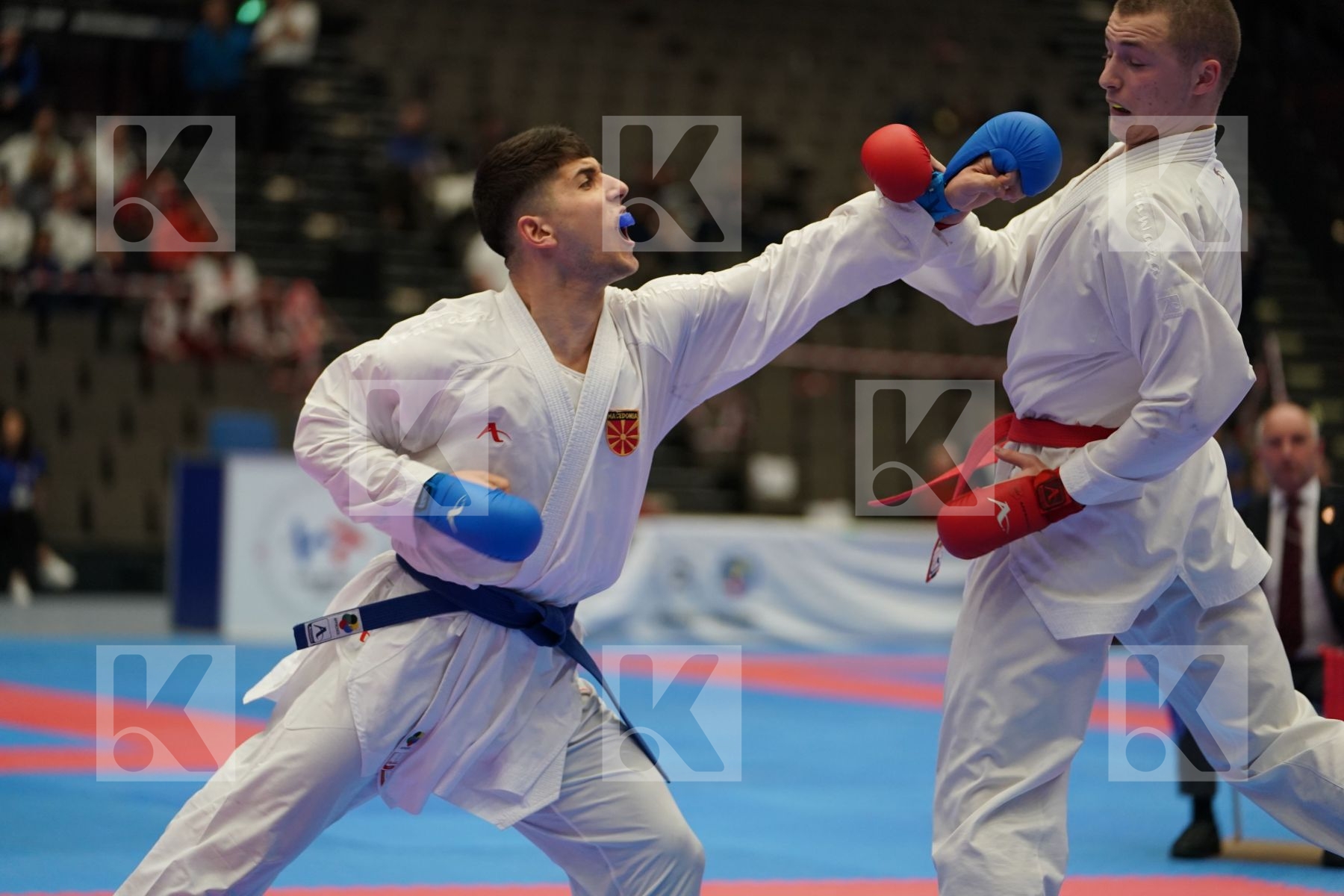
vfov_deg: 10.9
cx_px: 672
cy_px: 448
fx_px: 4704
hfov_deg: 16.3
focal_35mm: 126
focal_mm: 126
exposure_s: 1/1000
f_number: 2.8
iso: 2000
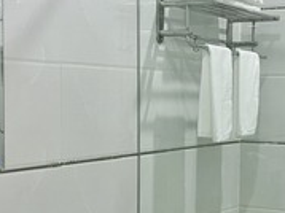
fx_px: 477
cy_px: 137
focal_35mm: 58
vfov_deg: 25.1
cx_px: 212
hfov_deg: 32.7
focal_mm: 5.1
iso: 250
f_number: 1.6
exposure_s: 1/60
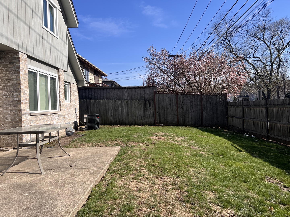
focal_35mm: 26
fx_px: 218
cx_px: 145
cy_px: 108
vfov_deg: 53.1
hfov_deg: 67.3
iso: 50
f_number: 1.5
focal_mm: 5.7
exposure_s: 1/4115
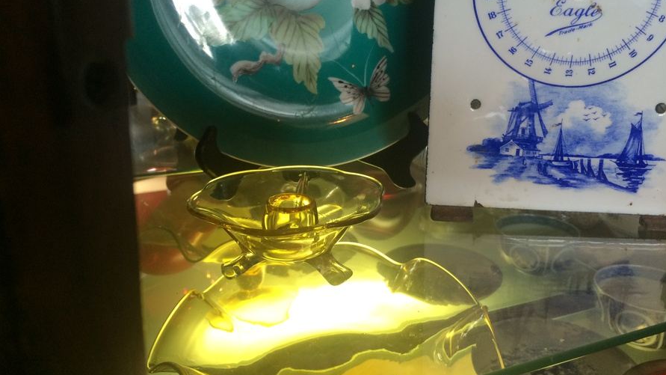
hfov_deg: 59.5
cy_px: 130
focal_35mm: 33
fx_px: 583
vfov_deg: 35.3
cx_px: 336
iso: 80
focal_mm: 4.12
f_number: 2.2
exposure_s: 1/30
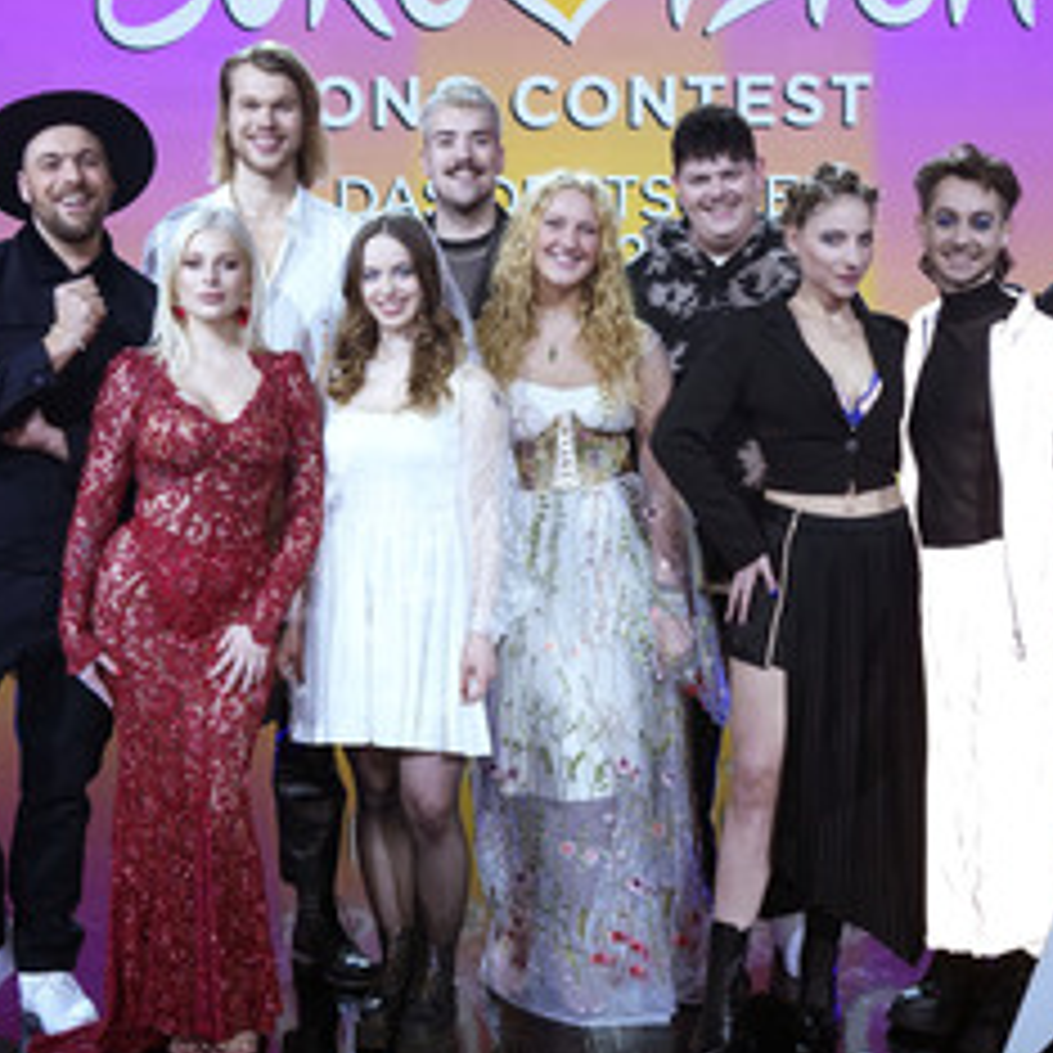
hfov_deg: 29.1
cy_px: 454
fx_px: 2031
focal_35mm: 59
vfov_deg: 29.0
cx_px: 551
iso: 2000
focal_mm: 36
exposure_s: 1/125
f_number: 5
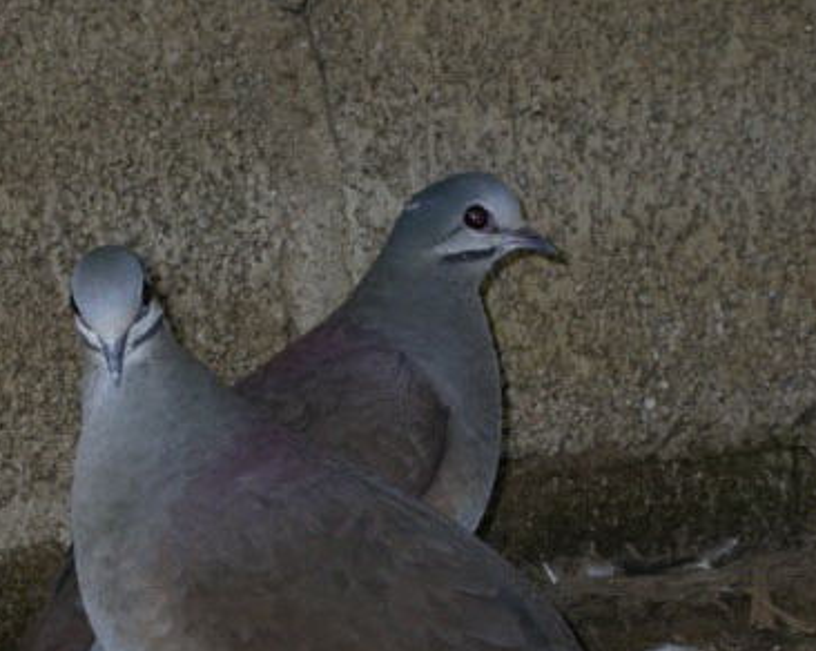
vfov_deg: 6.0
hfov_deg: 7.5
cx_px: 270
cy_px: 352
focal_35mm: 258
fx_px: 6224
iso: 100
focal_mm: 31.3
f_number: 5
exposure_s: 1/60.3
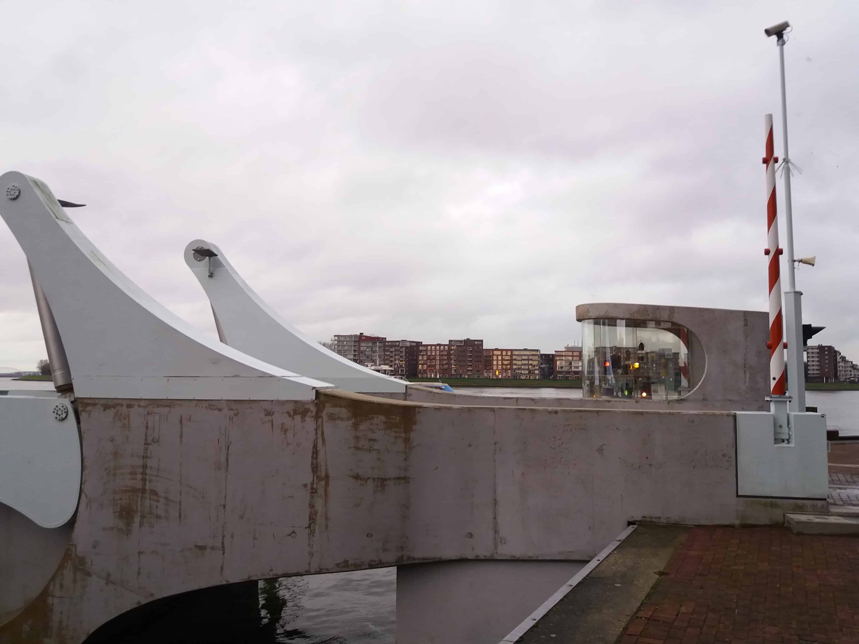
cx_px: 430
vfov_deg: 49.7
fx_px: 695
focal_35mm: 28
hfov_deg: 63.4
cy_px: 322
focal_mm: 3.7
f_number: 1.9
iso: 80
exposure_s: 1/33
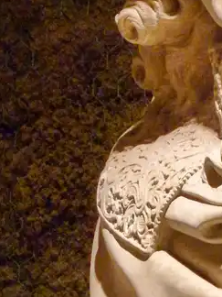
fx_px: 3104
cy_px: 45
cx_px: 236
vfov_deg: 5.5
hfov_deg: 4.1
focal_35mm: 363
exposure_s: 1/6
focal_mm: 24.1
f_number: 4.5
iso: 400
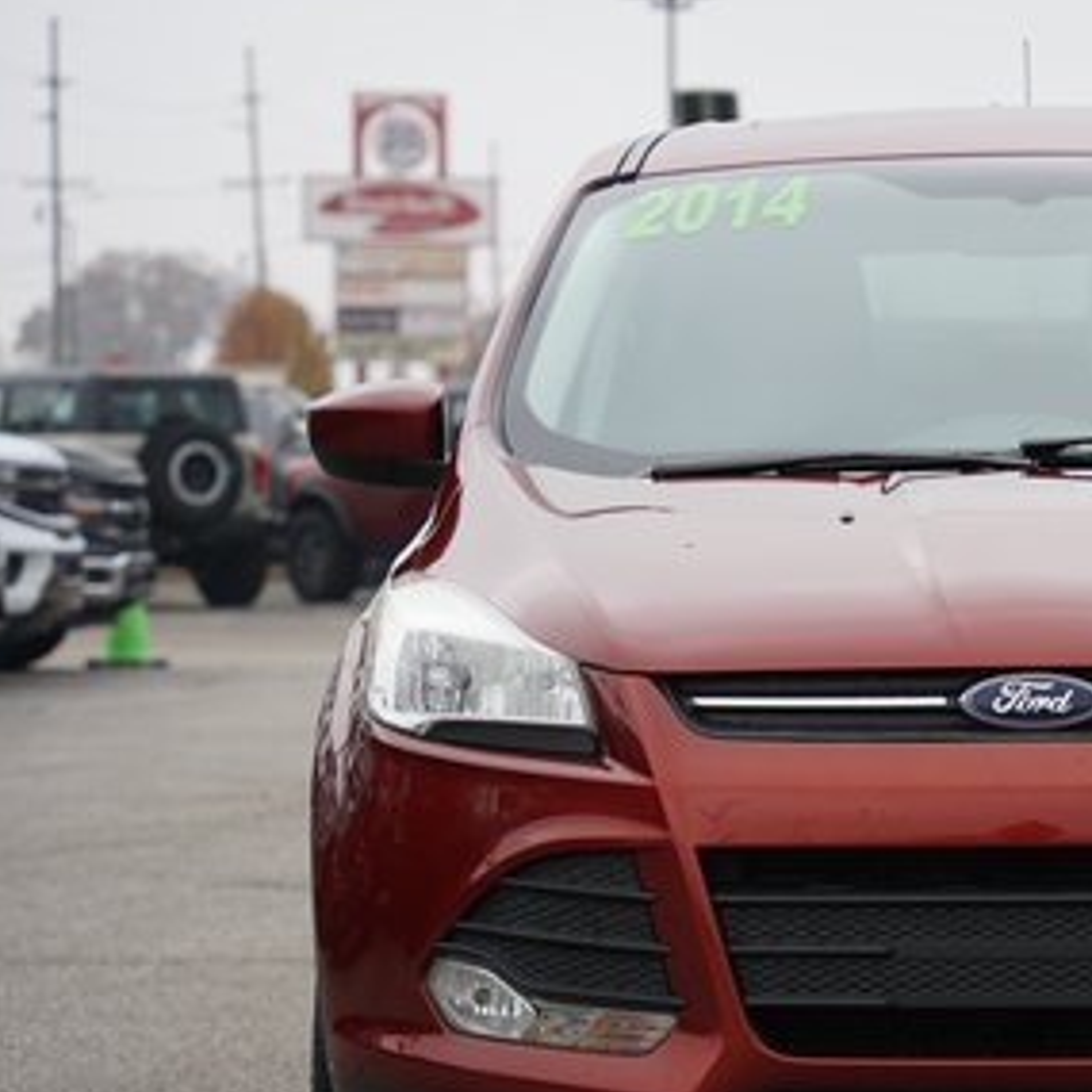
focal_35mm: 170
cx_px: 1038
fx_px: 6067
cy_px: 649
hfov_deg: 10.2
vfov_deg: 10.3
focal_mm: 89
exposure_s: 1/100
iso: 125
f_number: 4.5
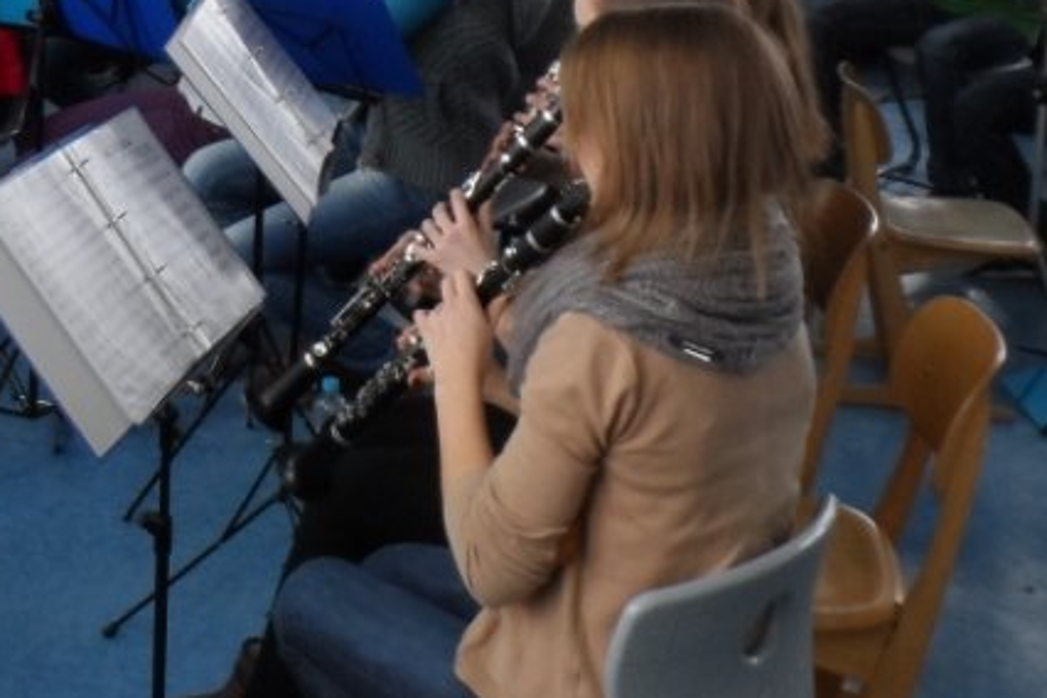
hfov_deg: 32.5
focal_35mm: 60
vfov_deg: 20.5
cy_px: -231
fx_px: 1745
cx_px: 206
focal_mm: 4
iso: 160
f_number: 3.2
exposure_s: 1/30
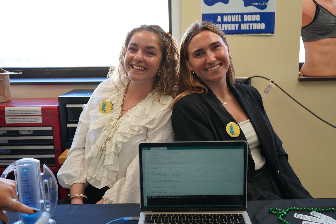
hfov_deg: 54.4
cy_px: 112
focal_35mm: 35
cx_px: 168
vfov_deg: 37.9
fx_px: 327
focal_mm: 35
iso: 500
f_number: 4
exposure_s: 1/160
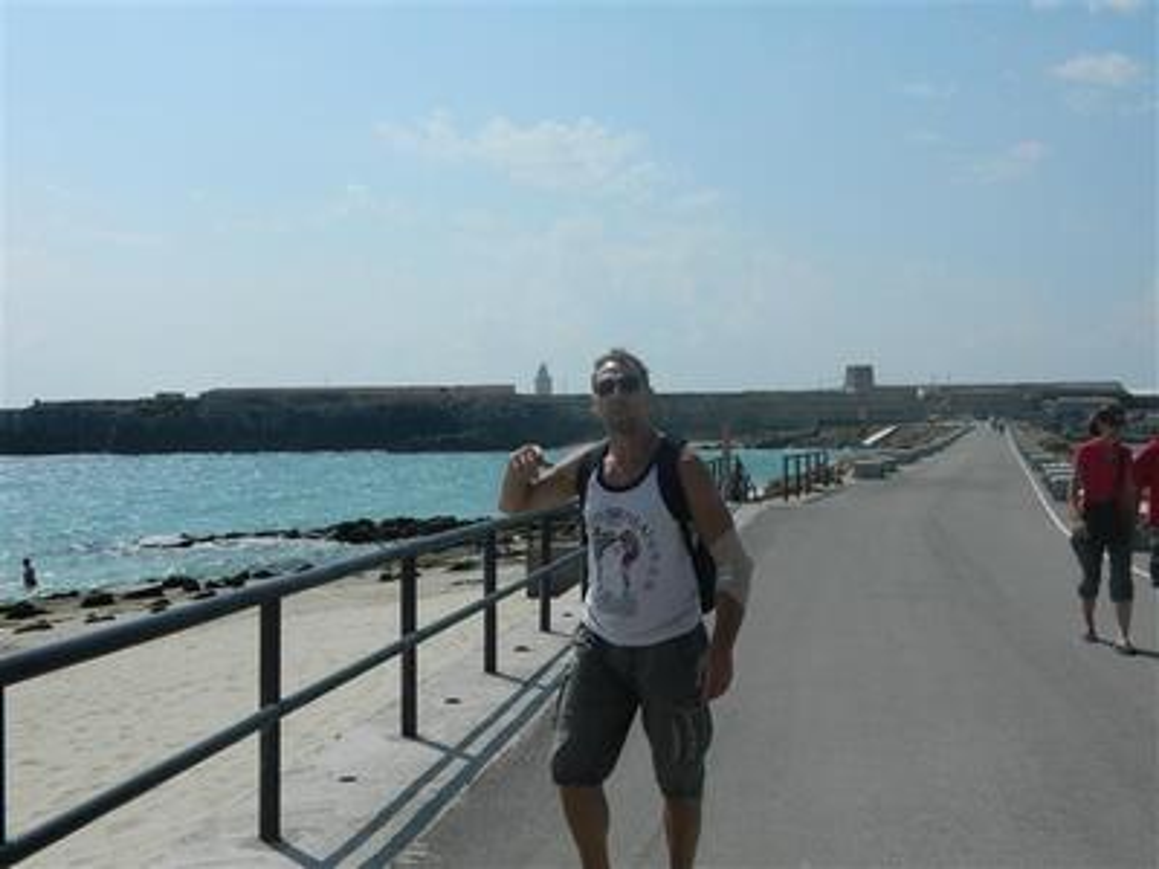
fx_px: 1574
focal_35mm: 47
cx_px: 580
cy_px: 434
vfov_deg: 30.9
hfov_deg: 40.4
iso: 80
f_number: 10.2
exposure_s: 1/250
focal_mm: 8.4
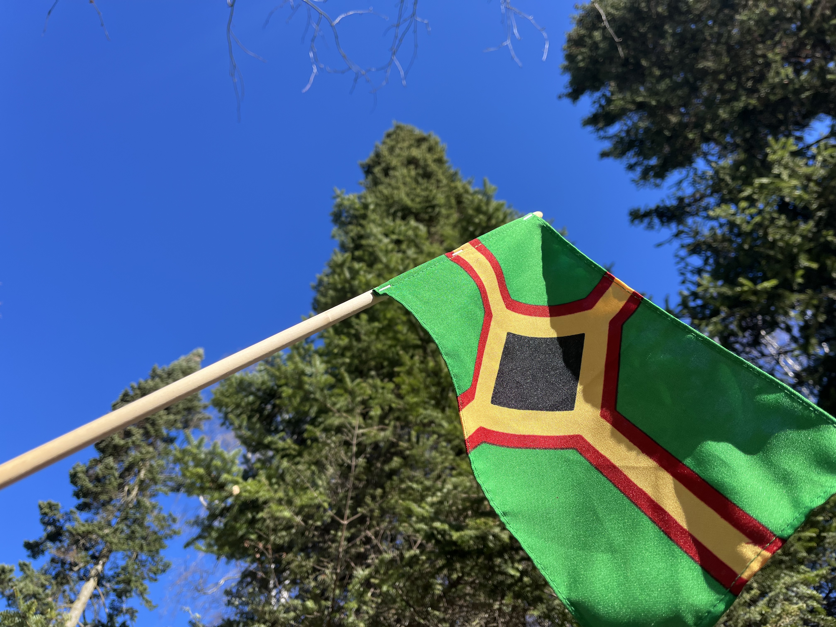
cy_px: 314
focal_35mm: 26
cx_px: 418
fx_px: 628
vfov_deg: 53.1
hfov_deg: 67.3
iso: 50
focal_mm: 5.1
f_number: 1.6
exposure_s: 1/1600
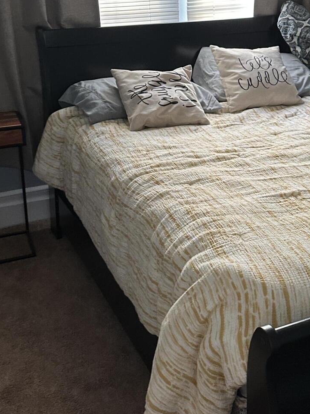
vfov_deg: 37.5
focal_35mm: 50
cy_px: 117
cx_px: 204
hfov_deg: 28.9
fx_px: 597
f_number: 1.78
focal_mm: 6.86
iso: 400
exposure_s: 1/60
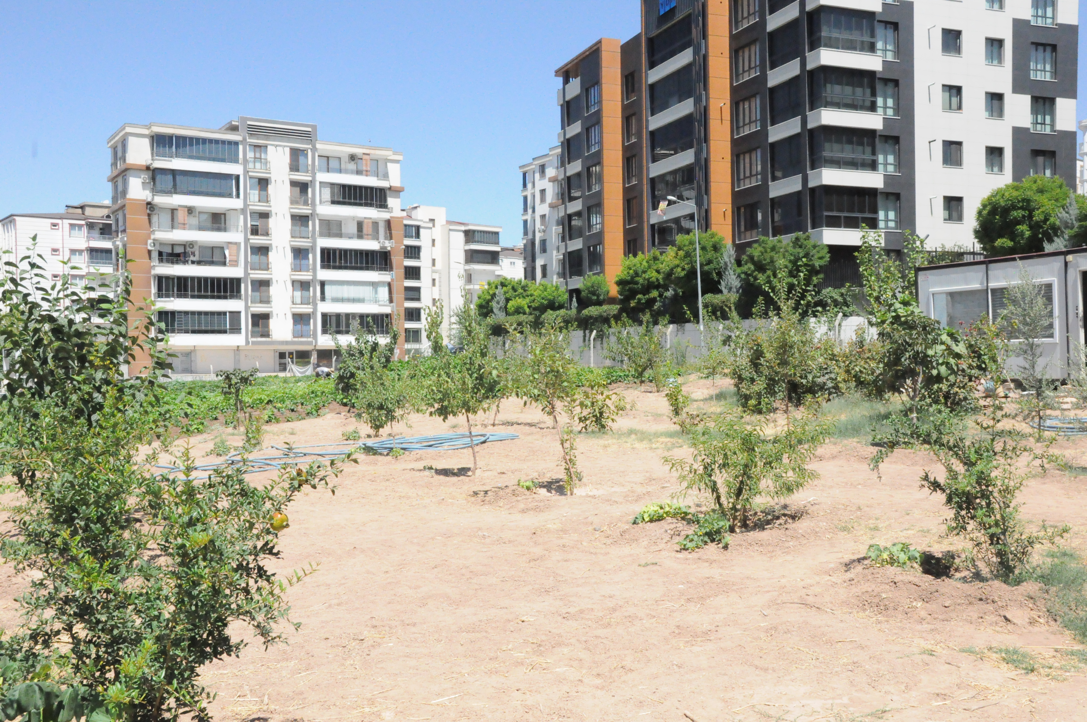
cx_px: 544
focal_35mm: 36
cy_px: 361
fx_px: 1086
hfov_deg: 53.2
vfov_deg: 36.8
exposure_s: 1/1600
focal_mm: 24
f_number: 18
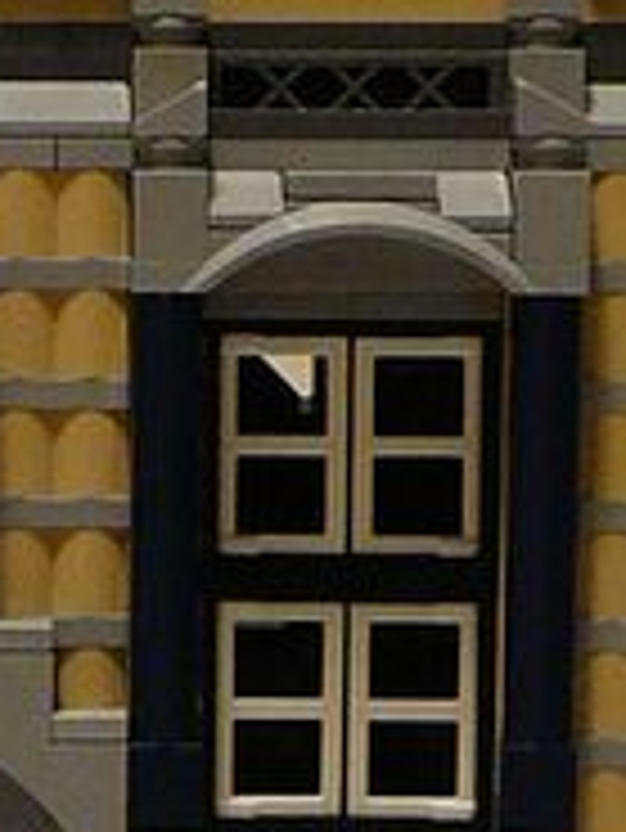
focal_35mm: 212
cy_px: 832
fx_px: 5106
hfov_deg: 6.9
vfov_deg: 9.3
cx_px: -356
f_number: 3
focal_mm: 5.8
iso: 200
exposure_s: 1/8
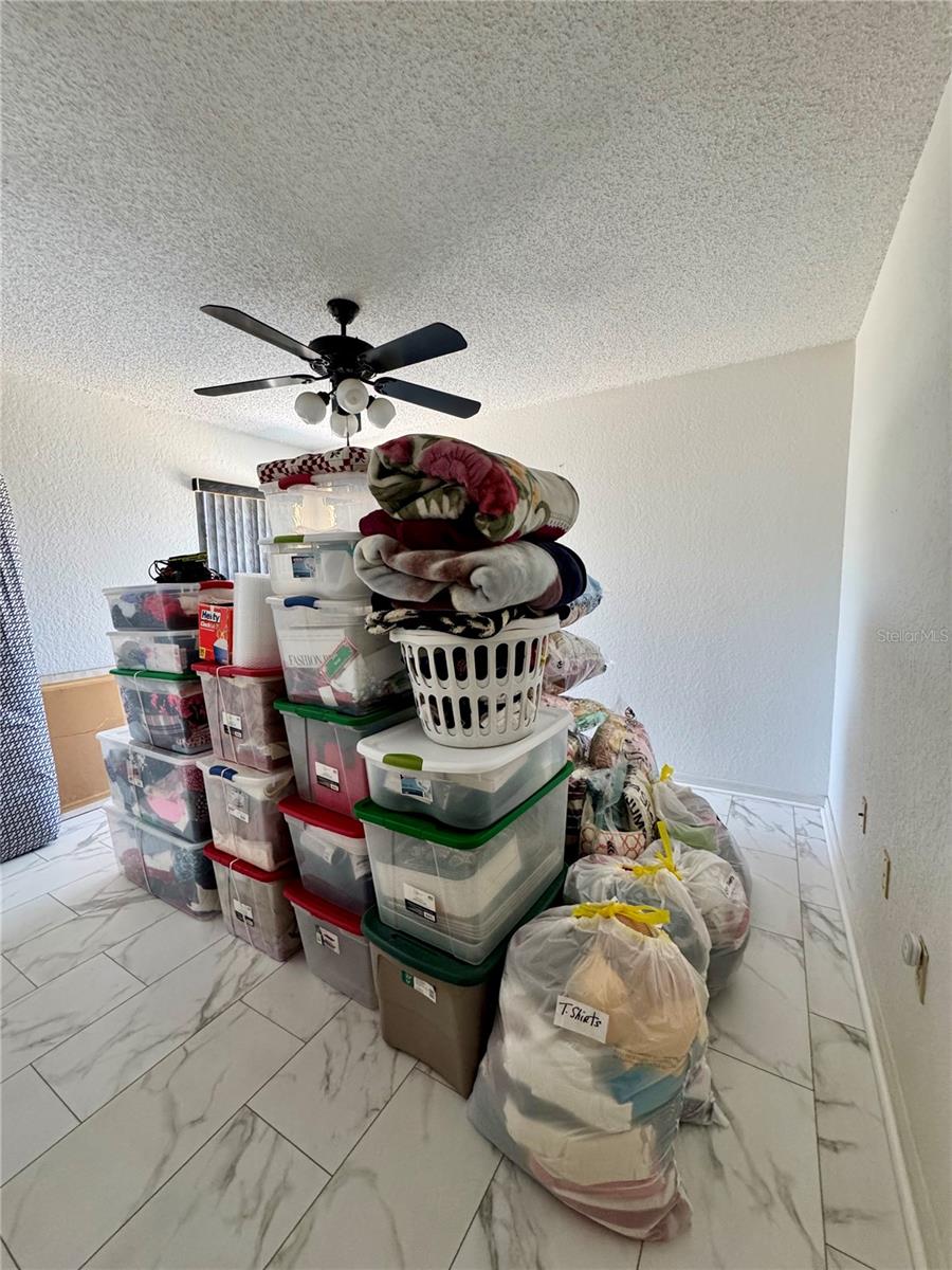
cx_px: 476
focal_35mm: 14
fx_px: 513
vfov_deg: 102.1
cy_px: 635
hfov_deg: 85.7
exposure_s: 1/120
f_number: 2.2
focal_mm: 2.22
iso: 320
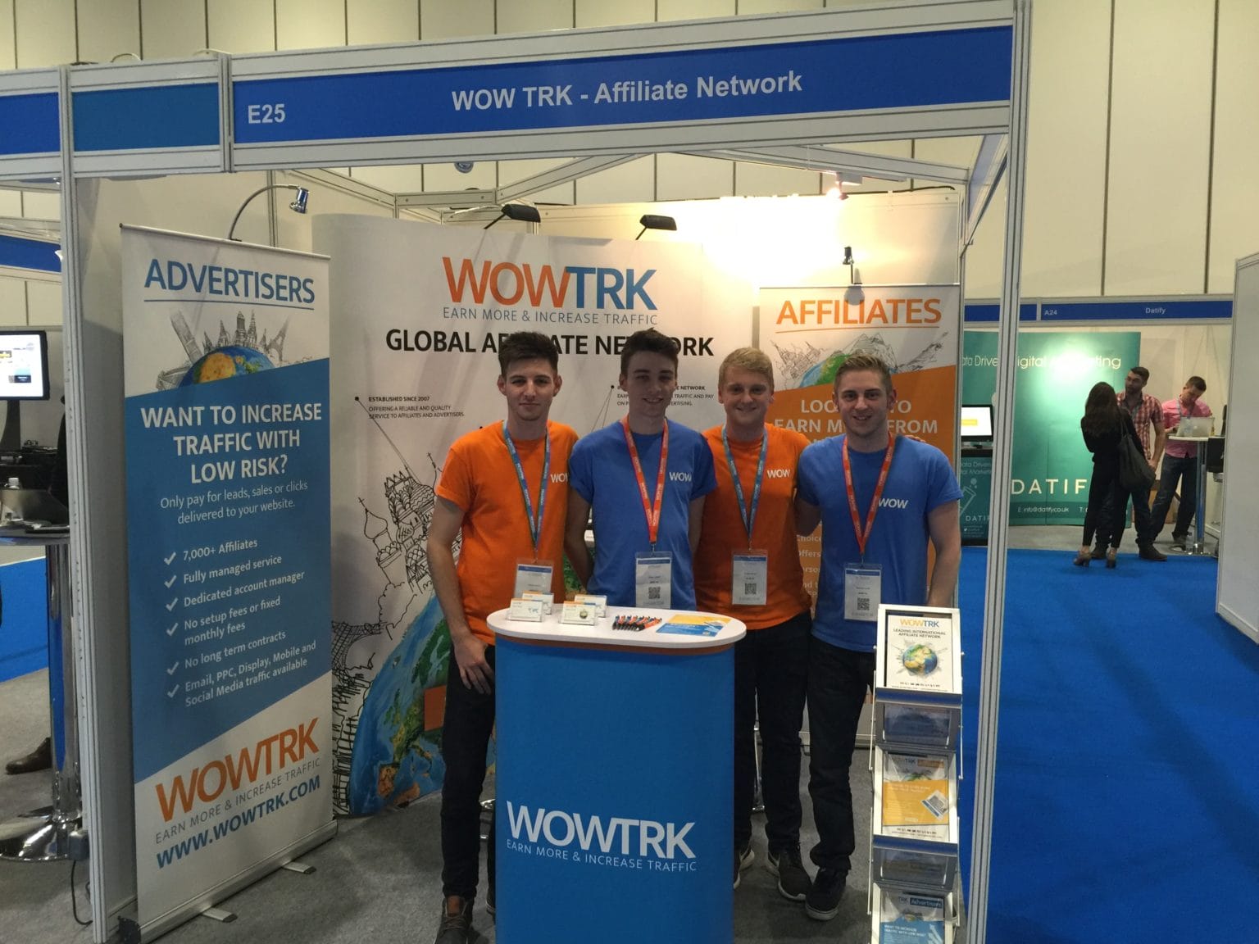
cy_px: 472
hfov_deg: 61.7
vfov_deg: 48.2
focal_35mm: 29
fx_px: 1055
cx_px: 630
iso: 100
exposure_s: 1/17
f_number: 2.2
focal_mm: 4.15
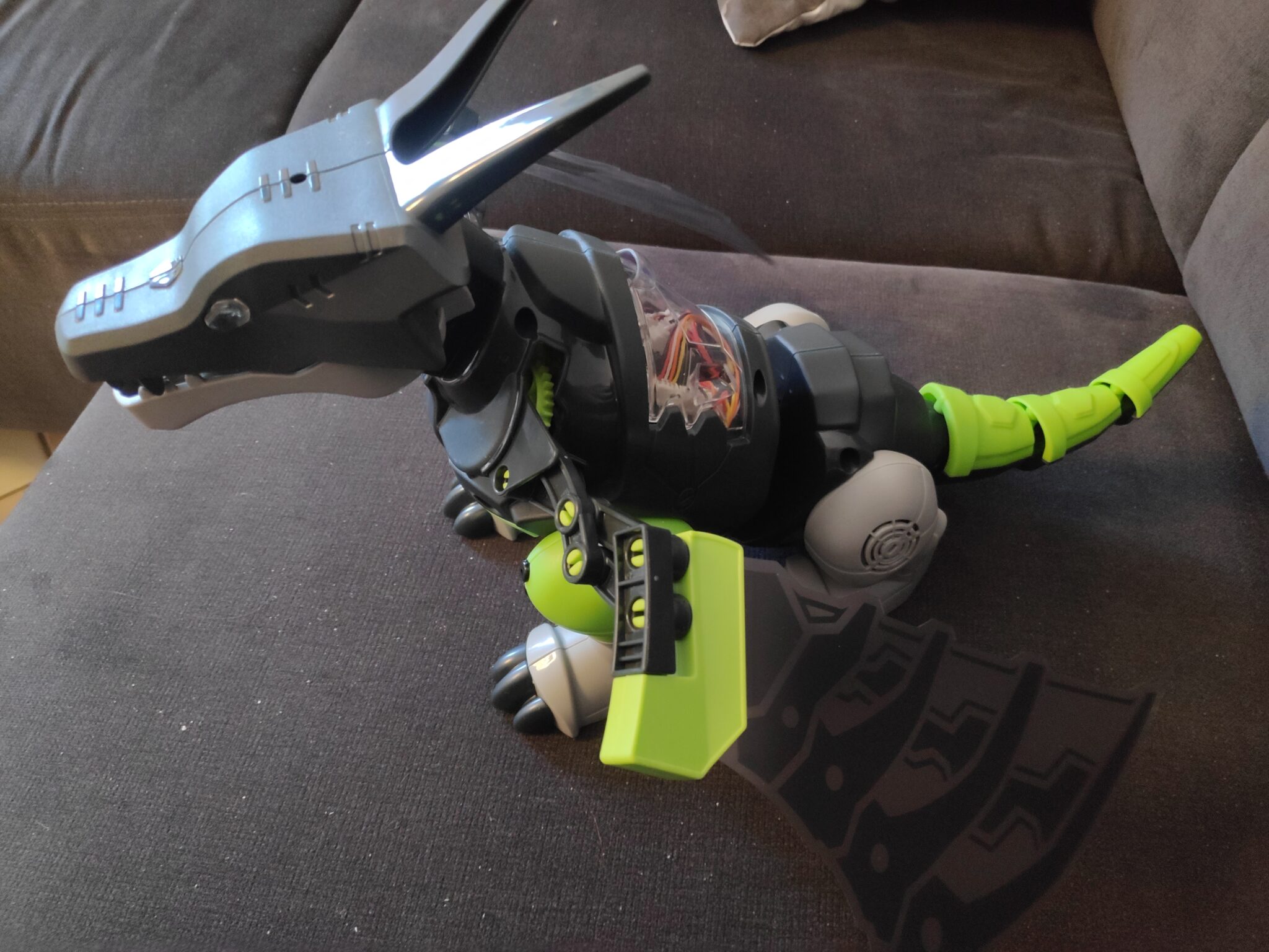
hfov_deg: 81.7
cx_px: 634
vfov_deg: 66.0
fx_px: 733
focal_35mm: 20
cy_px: 476
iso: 1174
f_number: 1.9
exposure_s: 1/20
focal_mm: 3.94
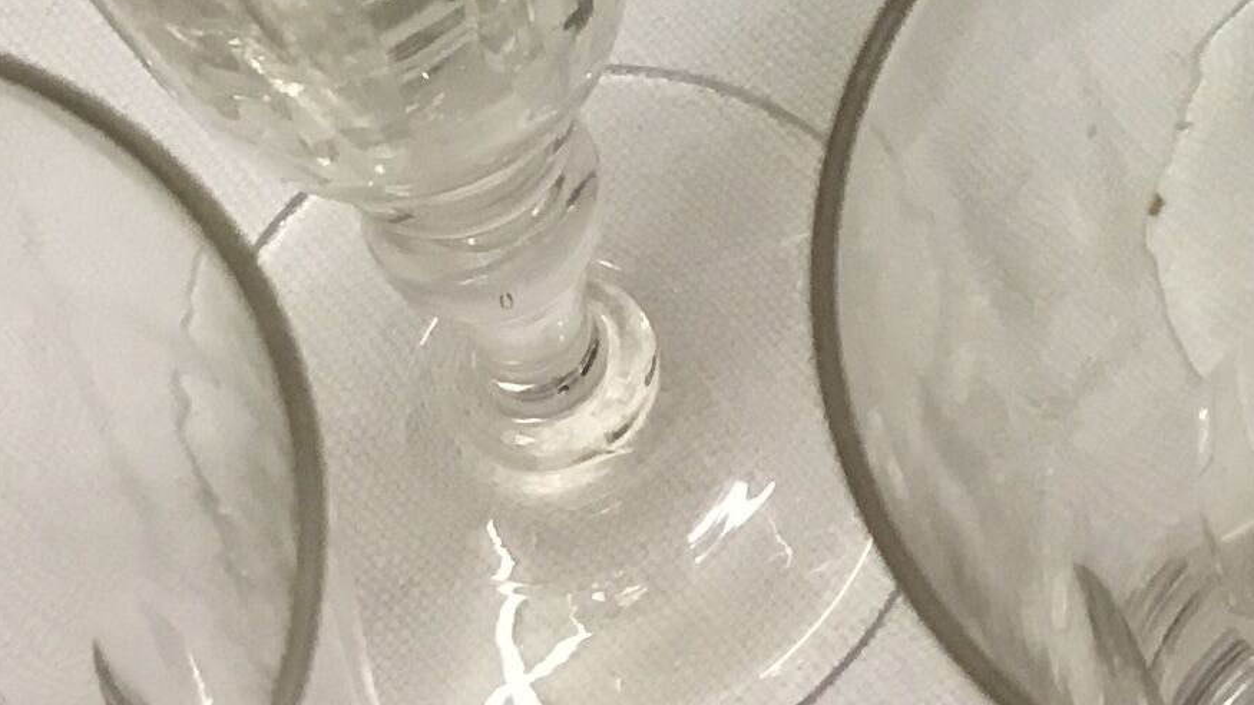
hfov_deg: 16.7
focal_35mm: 126
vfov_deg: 9.3
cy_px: -476
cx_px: 1211
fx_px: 4189
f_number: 2.4
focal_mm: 3.3
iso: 32
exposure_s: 1/33
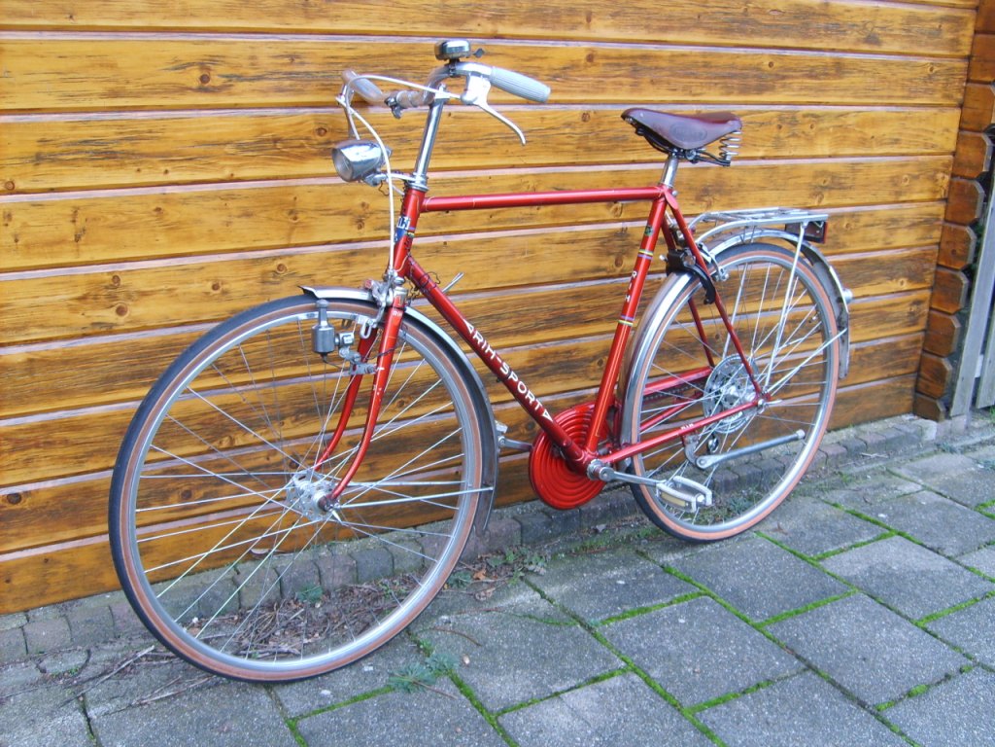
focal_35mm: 35
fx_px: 1006
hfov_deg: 52.6
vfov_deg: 40.7
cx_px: 498
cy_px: 374
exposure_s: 1/45
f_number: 2.8
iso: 50
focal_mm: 5.8
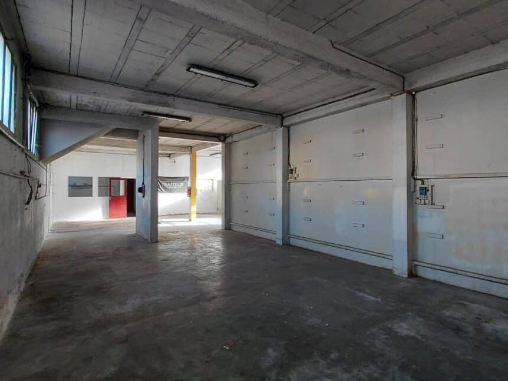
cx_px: 265
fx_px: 279
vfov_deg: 68.7
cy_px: 186
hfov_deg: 84.6
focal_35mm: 19
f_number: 2.2
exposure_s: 1/60
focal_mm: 1.64
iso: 80
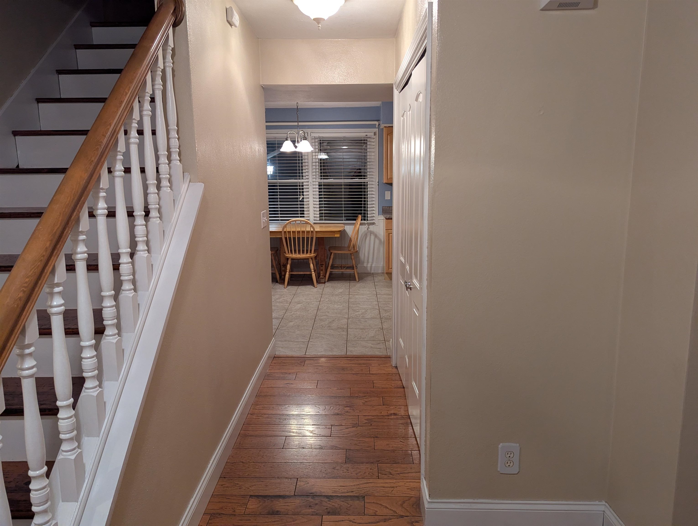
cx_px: 349
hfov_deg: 71.5
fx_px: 485
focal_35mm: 24
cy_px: 263
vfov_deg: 56.9
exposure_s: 1/120
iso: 449
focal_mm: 6.81
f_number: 1.85
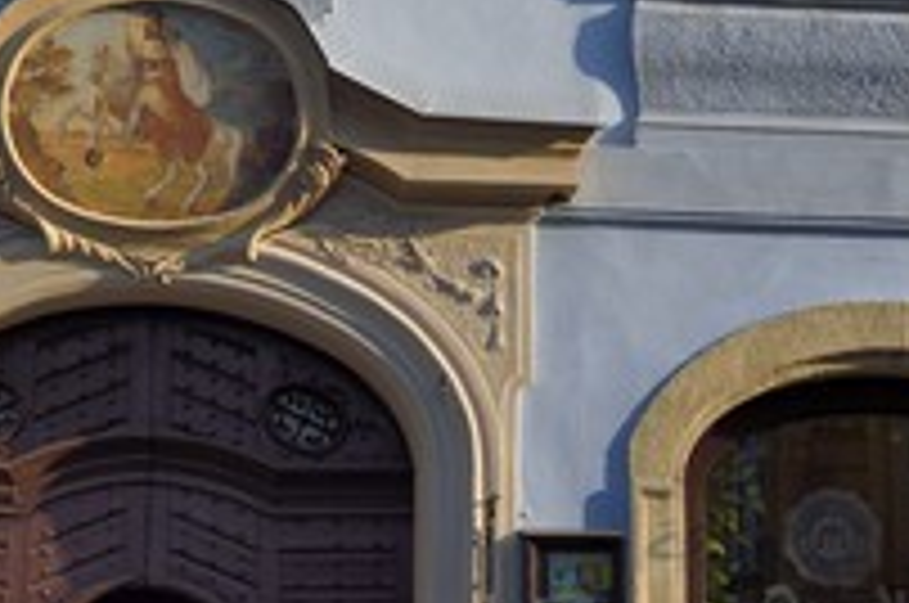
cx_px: 333
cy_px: 531
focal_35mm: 75
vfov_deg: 17.9
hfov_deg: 26.9
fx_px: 1891
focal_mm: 36
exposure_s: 1/200
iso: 400
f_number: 9
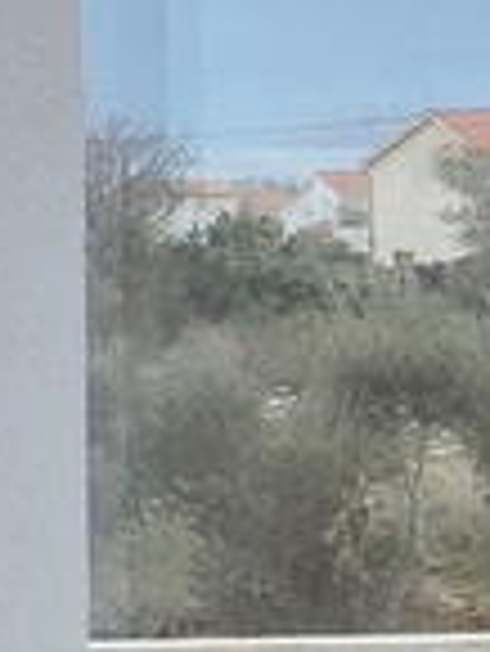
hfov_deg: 10.1
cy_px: 157
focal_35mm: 97
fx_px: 1828
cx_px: -1083
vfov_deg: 20.1
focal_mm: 2.2
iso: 160
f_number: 2.2
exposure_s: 1/552
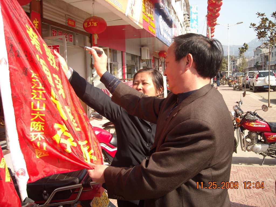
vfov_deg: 40.7
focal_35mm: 35
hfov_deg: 52.6
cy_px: 104
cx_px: 138
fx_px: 279
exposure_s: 1/478
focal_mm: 5.7
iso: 64
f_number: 2.8
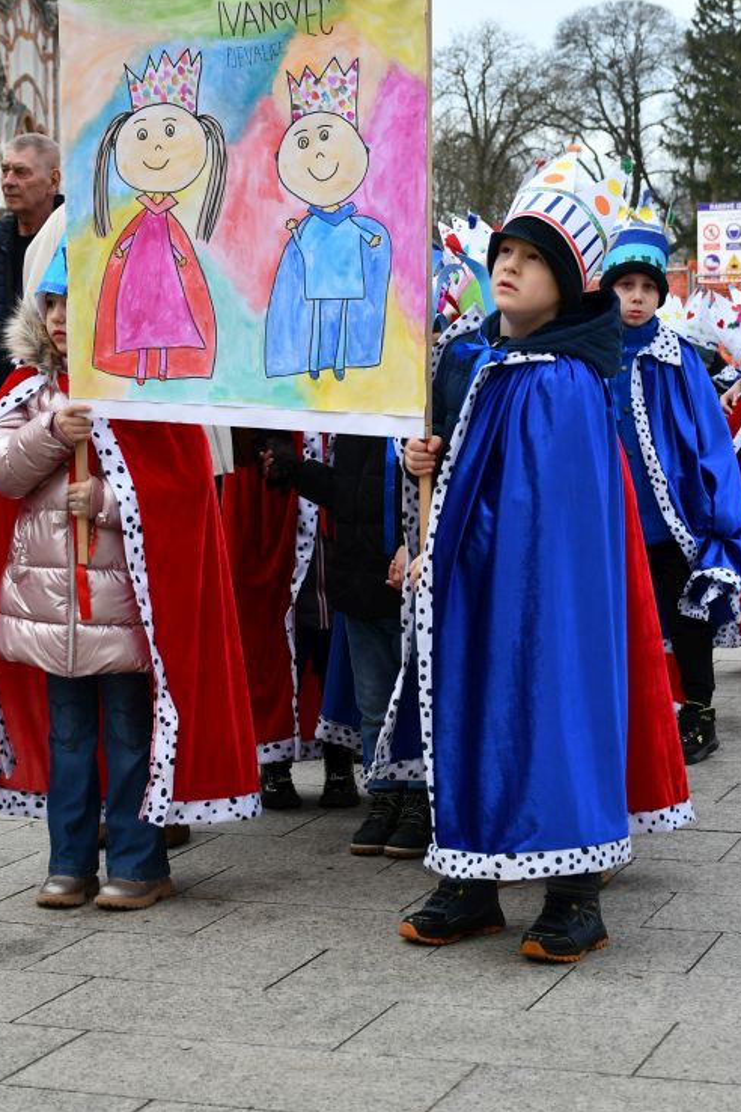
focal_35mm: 78
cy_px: 443
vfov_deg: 25.9
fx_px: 2408
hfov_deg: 17.5
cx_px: 315
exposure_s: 1/250
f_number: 7.1
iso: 200
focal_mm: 40
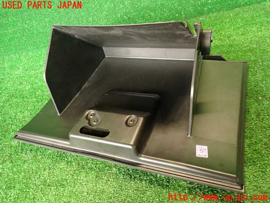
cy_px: 102
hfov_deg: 69.4
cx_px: 135
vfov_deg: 54.9
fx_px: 195
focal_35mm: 25
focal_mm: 4.5
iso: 320
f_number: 2
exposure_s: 1/30
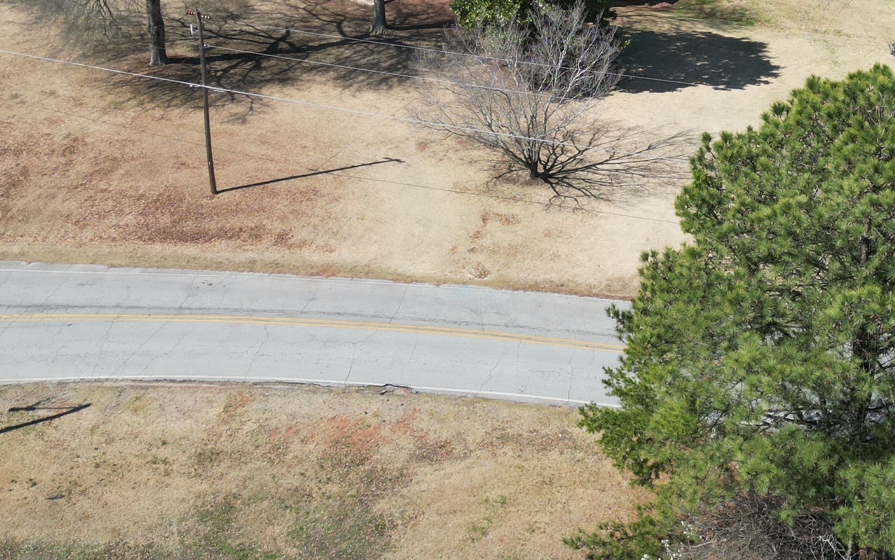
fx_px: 1220
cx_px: 624
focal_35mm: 50
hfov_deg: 39.6
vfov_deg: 24.8
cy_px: 15
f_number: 1.7
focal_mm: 6.72
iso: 130
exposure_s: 1/2000
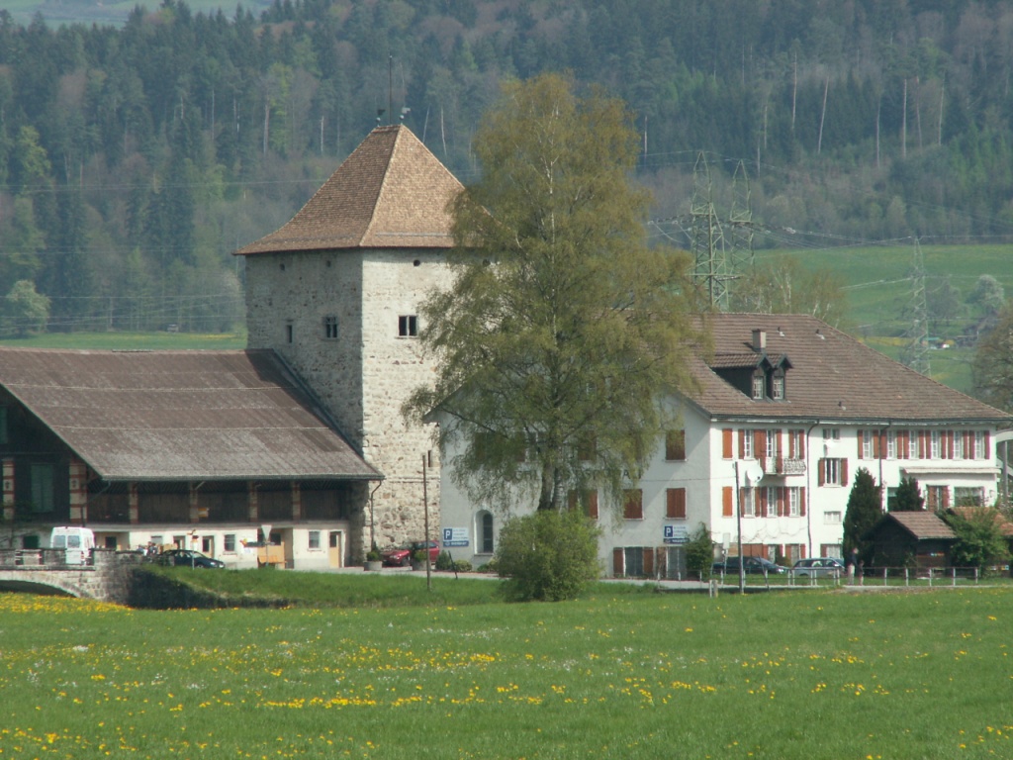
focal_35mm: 317
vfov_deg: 4.7
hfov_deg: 6.3
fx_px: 9277
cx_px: 506
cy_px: 380
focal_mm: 52.58
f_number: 7.1
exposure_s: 1/200
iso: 50
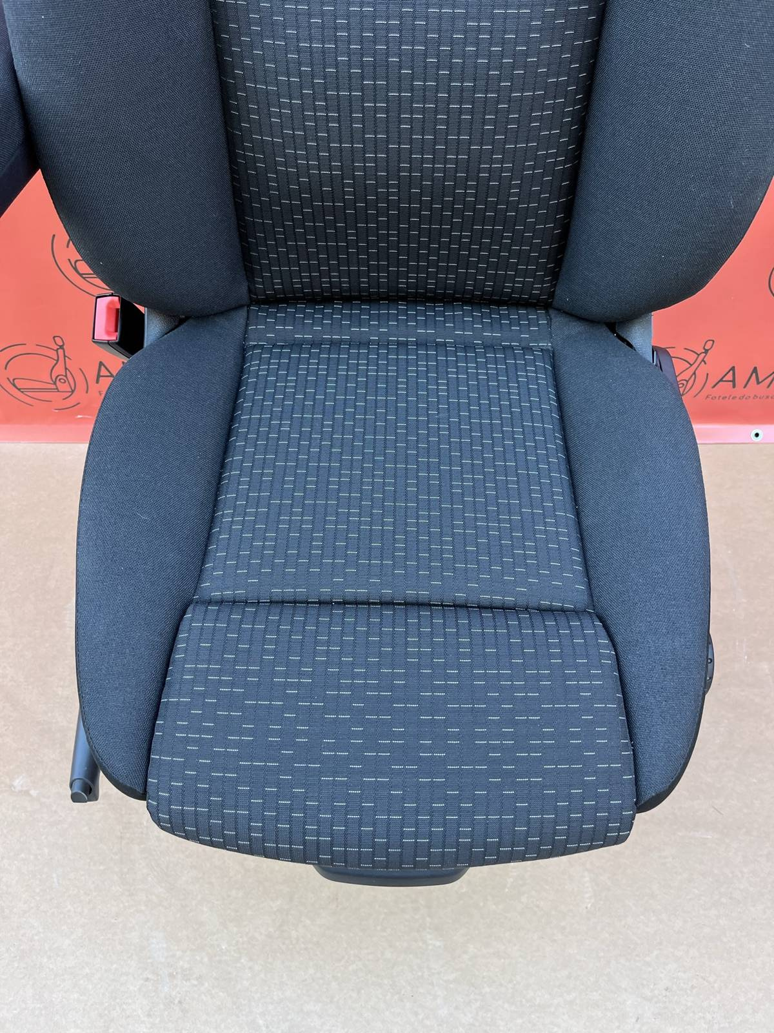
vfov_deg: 67.3
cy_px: 516
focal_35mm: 26
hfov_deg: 53.1
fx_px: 775
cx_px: 387
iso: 125
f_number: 1.6
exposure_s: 1/121
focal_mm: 5.1
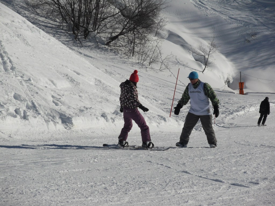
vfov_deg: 10.8
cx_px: 138
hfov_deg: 14.4
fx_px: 1088
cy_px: 103
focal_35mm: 137
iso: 80
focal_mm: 24.9
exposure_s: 1/350
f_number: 11.7
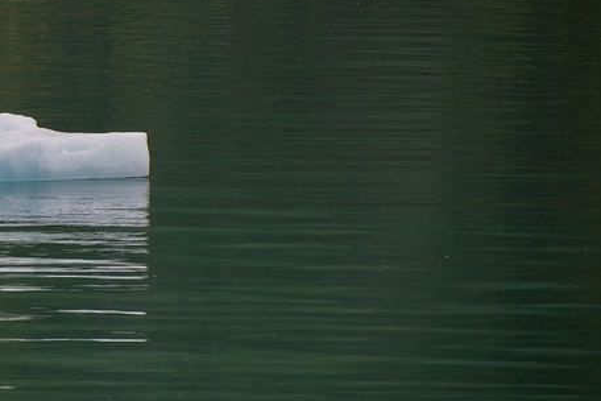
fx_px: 10316
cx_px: -170
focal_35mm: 618
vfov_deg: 2.2
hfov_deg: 3.3
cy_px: 144
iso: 180
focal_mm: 220
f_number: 5.3
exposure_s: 1/500
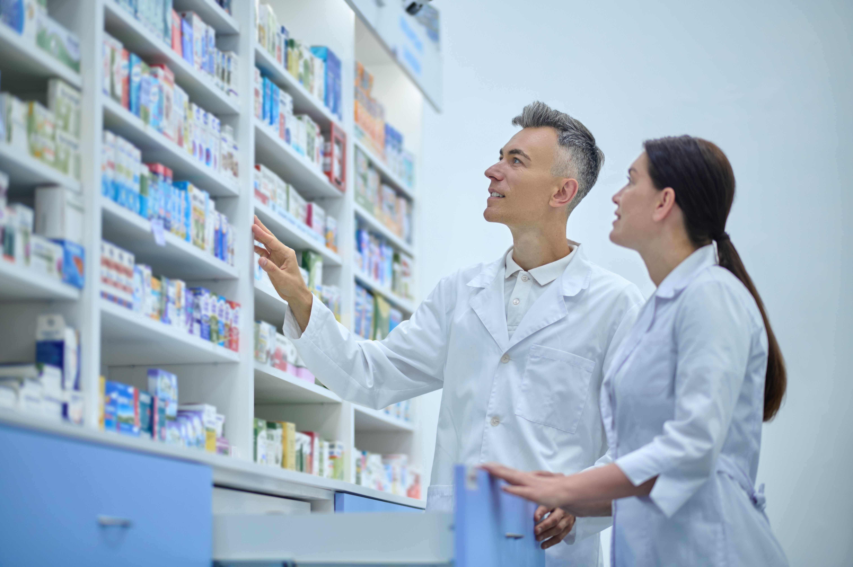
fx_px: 2013
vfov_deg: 16.1
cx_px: 426
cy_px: 284
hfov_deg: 23.9
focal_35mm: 85
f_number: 2
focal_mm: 85
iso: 400
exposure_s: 1/160
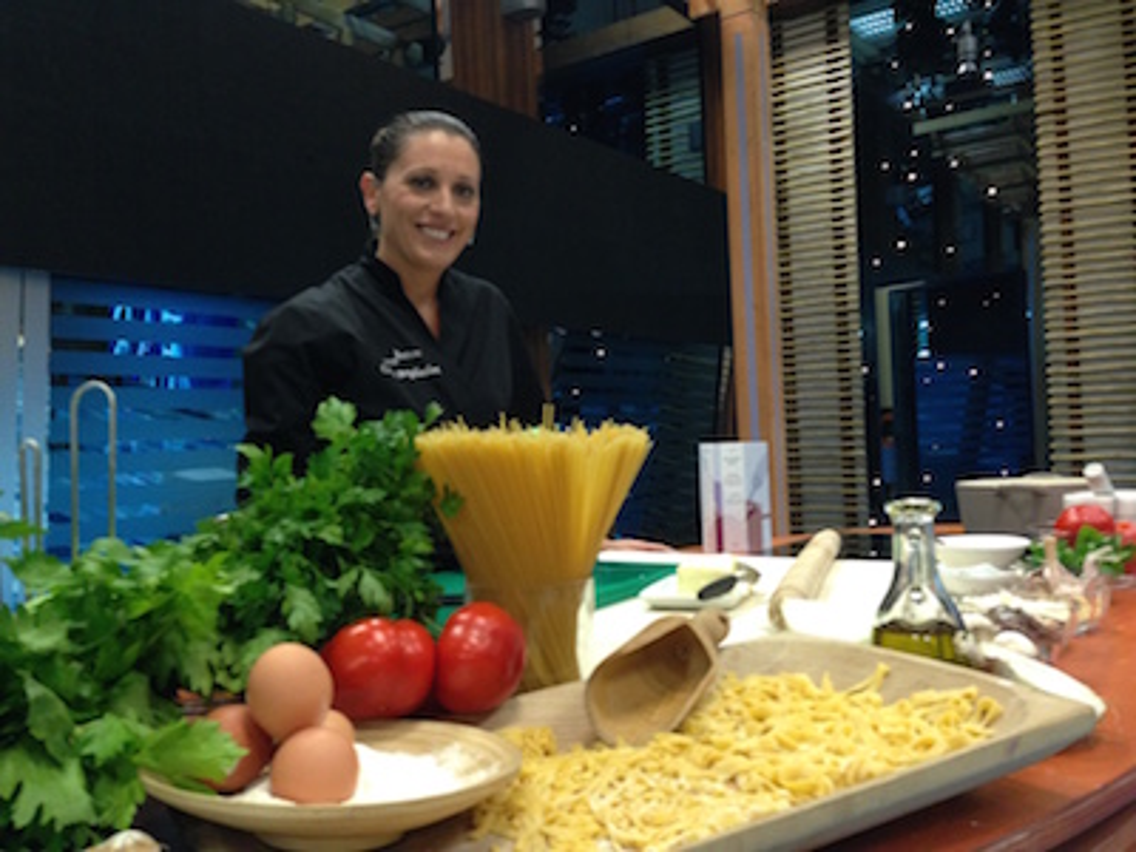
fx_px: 1083
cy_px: 426
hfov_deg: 55.4
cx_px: 568
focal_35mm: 33
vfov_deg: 42.9
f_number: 2.4
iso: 200
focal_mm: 4.12
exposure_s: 1/20
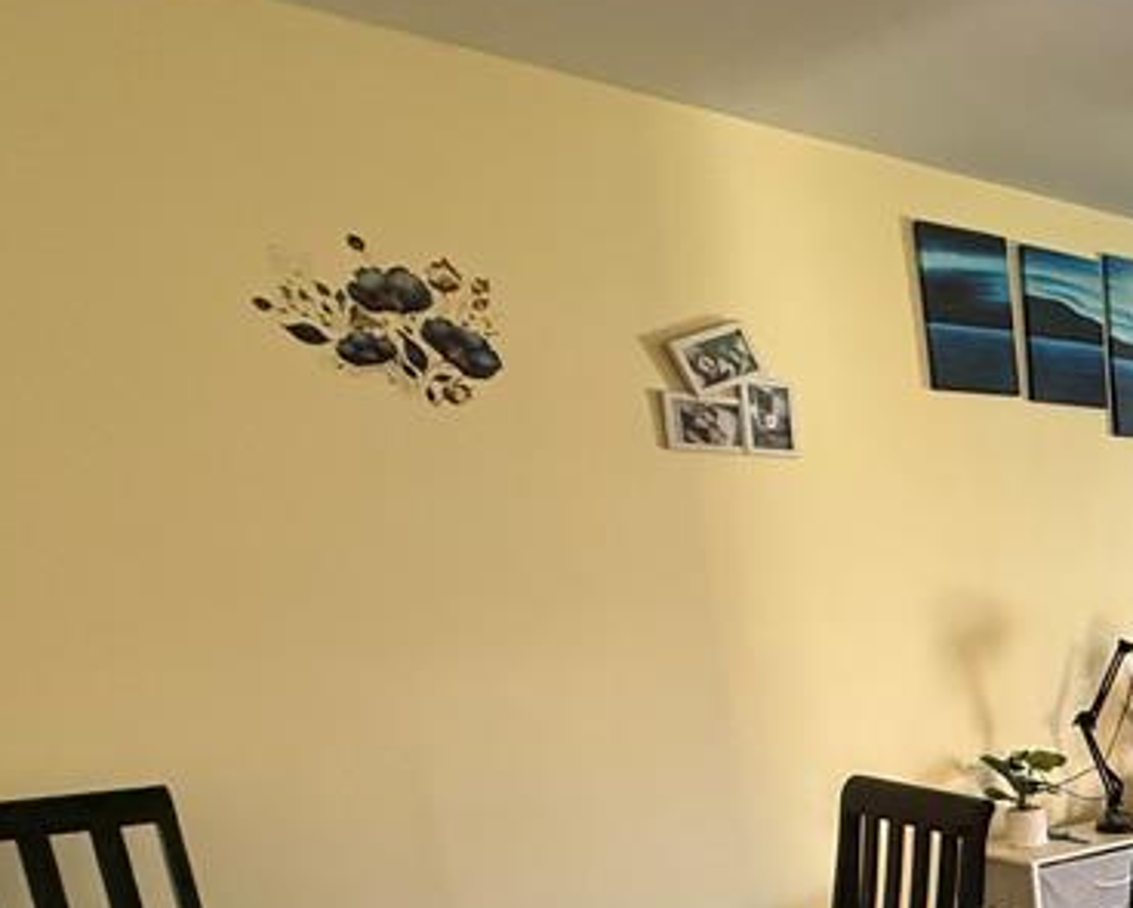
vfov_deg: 36.4
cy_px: 843
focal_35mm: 38
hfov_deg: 33.7
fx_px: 1275
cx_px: 1493
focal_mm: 2.22
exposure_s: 1/60
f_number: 2.2
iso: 640
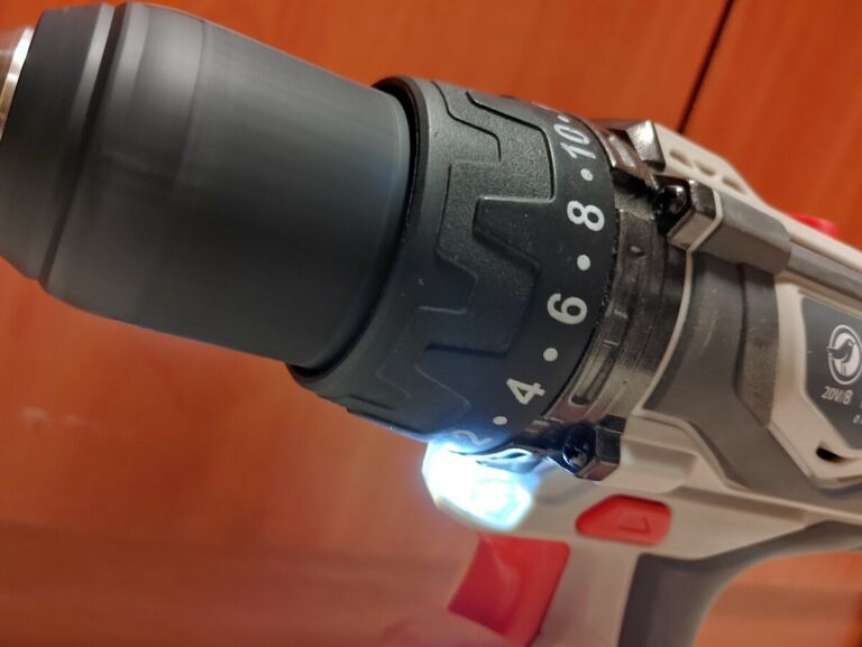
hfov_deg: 67.3
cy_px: 324
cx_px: 431
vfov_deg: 53.1
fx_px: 648
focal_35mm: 26
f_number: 1.8
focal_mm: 4.36
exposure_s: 1/17
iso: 300
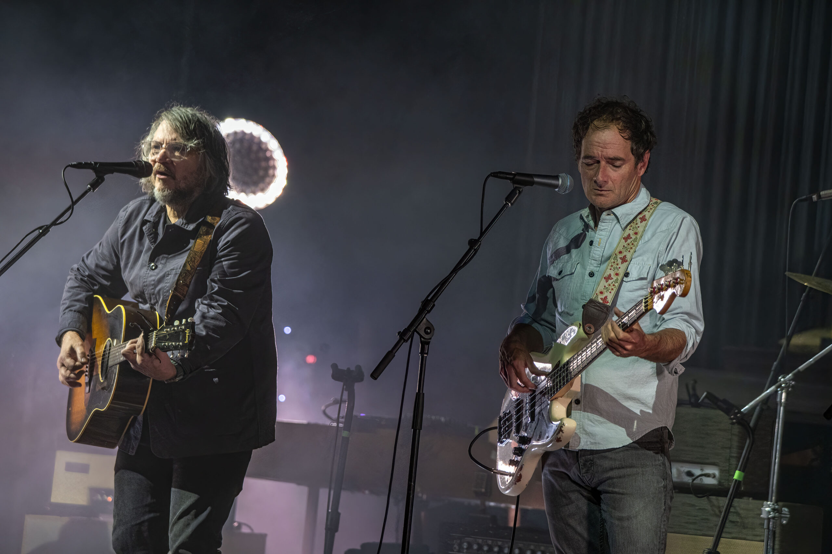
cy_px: 277
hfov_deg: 6.1
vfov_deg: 4.0
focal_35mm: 340
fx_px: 7852
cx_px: 416
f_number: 6
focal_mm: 340
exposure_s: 1/320
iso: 3200
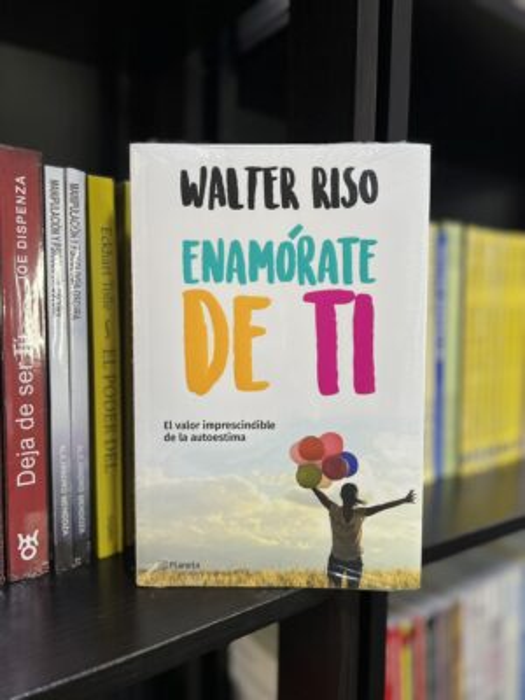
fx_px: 526
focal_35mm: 26
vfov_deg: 67.3
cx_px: 262
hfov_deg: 53.1
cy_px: 350
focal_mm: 5.7
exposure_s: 1/60
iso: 125
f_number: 1.5
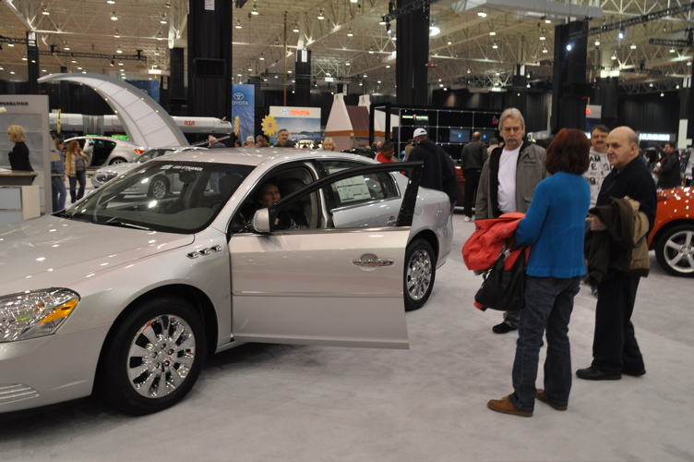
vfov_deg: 39.9
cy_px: 231
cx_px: 347
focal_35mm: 33
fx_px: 636
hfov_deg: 57.3
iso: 800
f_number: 8
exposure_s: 1/50
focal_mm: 22
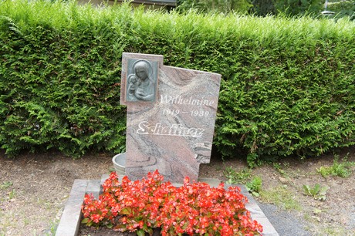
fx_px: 458
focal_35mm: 46
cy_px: 118
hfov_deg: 42.4
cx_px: 178
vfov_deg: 28.9
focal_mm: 31
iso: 400
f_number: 5.6
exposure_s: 1/160
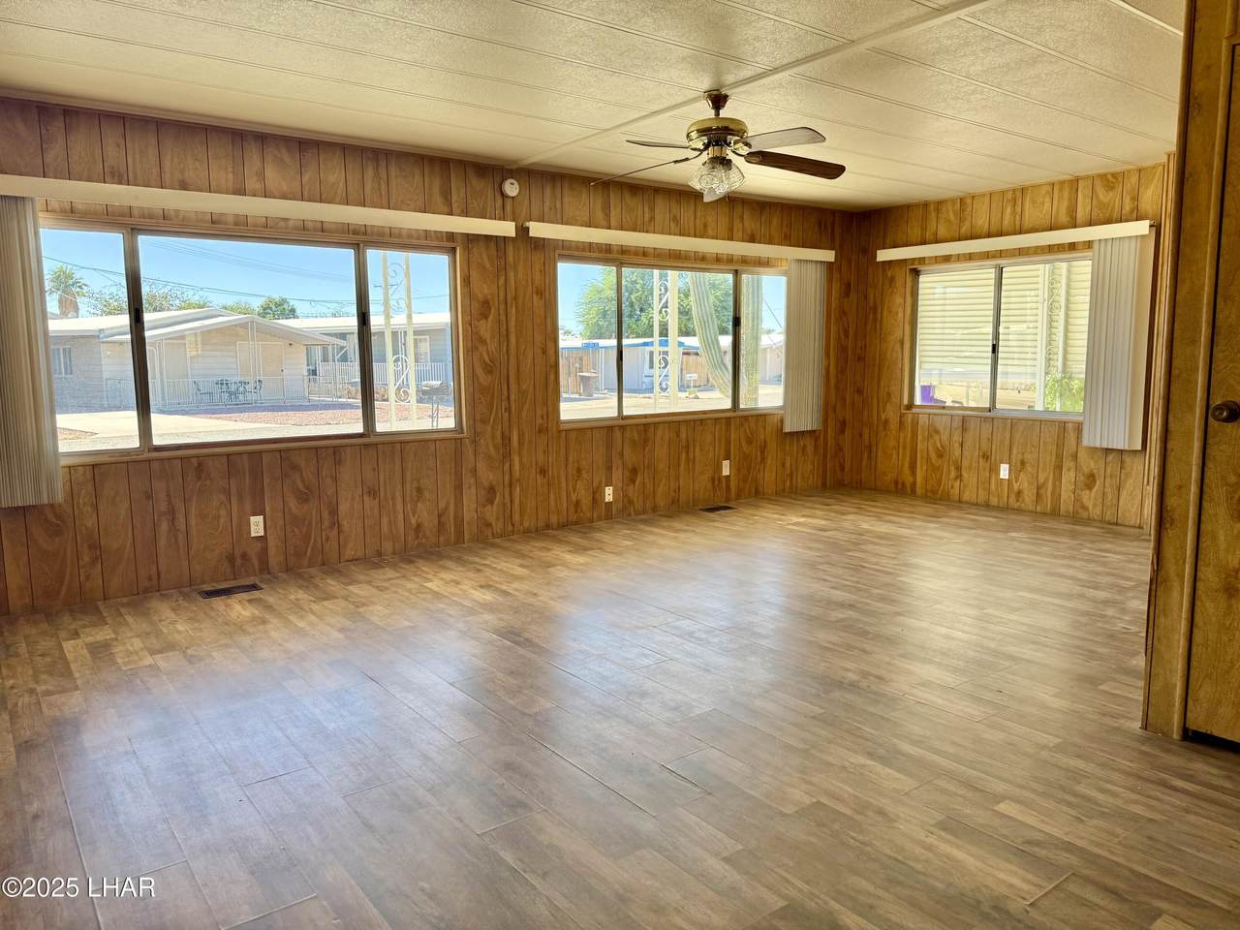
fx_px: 860
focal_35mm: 24
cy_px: 465
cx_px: 620
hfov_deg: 71.6
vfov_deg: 56.8
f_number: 1.78
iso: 100
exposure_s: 1/728
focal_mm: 6.76
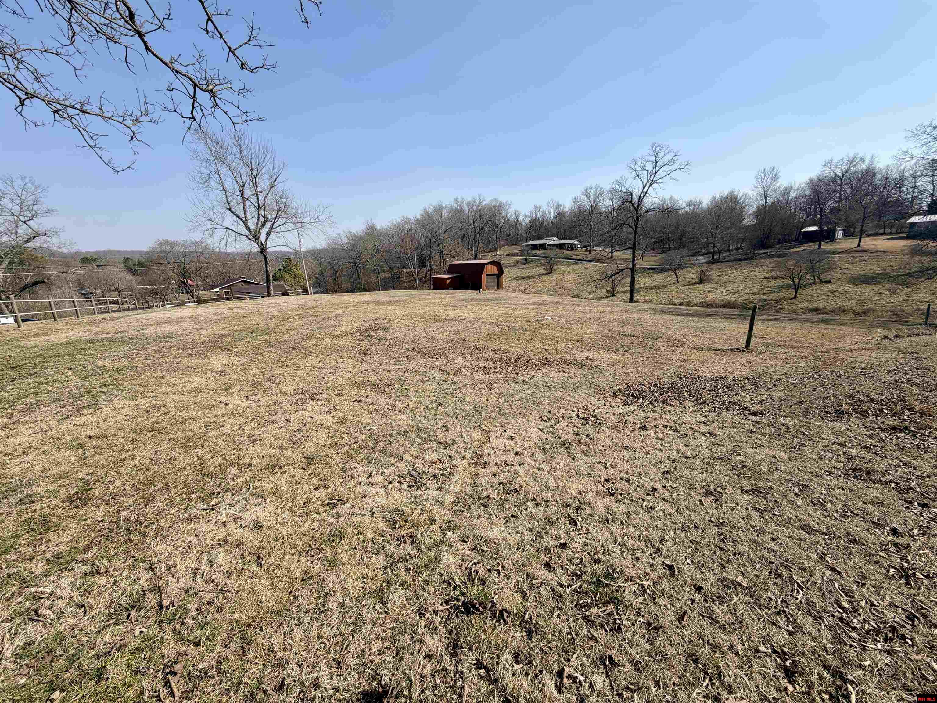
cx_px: 468
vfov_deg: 85.7
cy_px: 352
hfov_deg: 102.1
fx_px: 379
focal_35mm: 14
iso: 20
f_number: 2.2
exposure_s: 1/853
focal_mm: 2.22
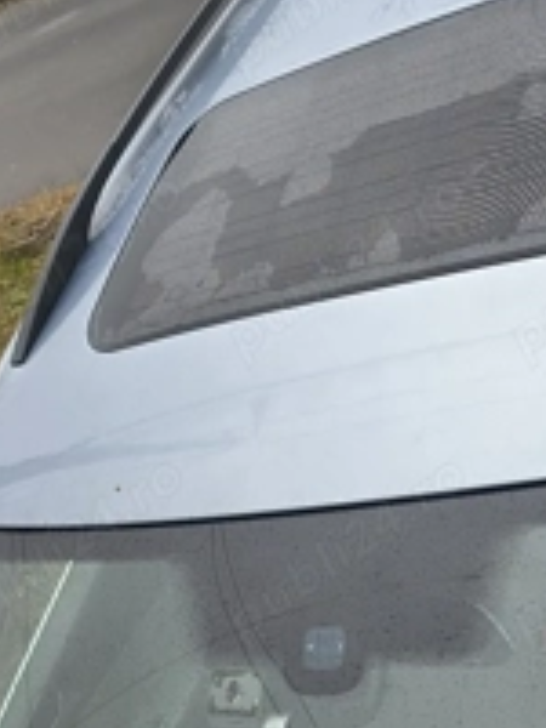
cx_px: 419
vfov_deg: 41.1
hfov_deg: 30.9
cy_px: 309
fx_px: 967
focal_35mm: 46
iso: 64
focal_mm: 6.3
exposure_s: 1/182
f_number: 1.7
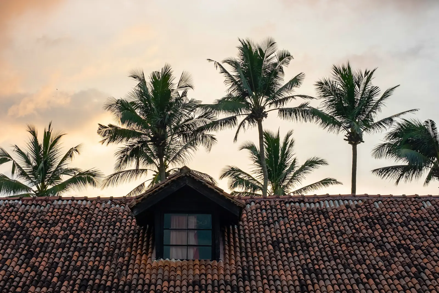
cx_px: 220
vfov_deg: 18.2
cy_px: 146
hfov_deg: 27.0
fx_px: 915
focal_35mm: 75
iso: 400
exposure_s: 1/125
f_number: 11
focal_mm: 50
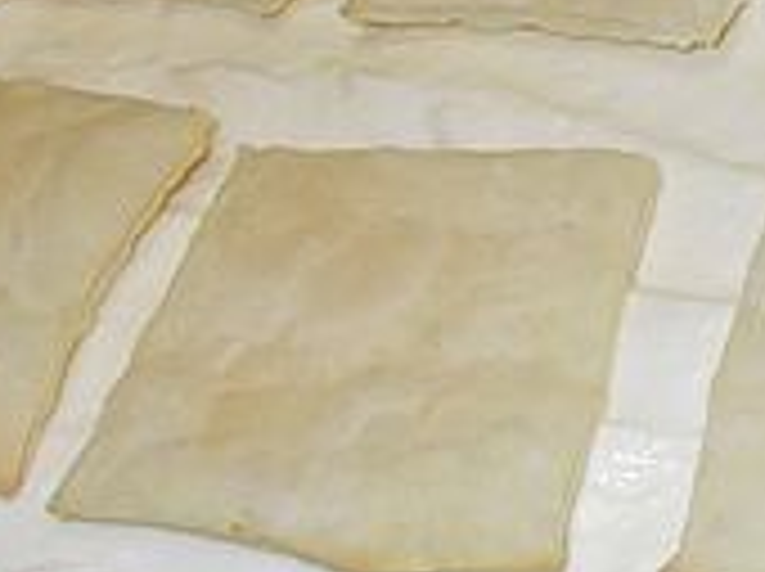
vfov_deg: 15.9
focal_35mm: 92
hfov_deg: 18.8
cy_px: 95
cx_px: 1143
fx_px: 2030
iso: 200
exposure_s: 1/25
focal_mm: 4.6
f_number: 3.2
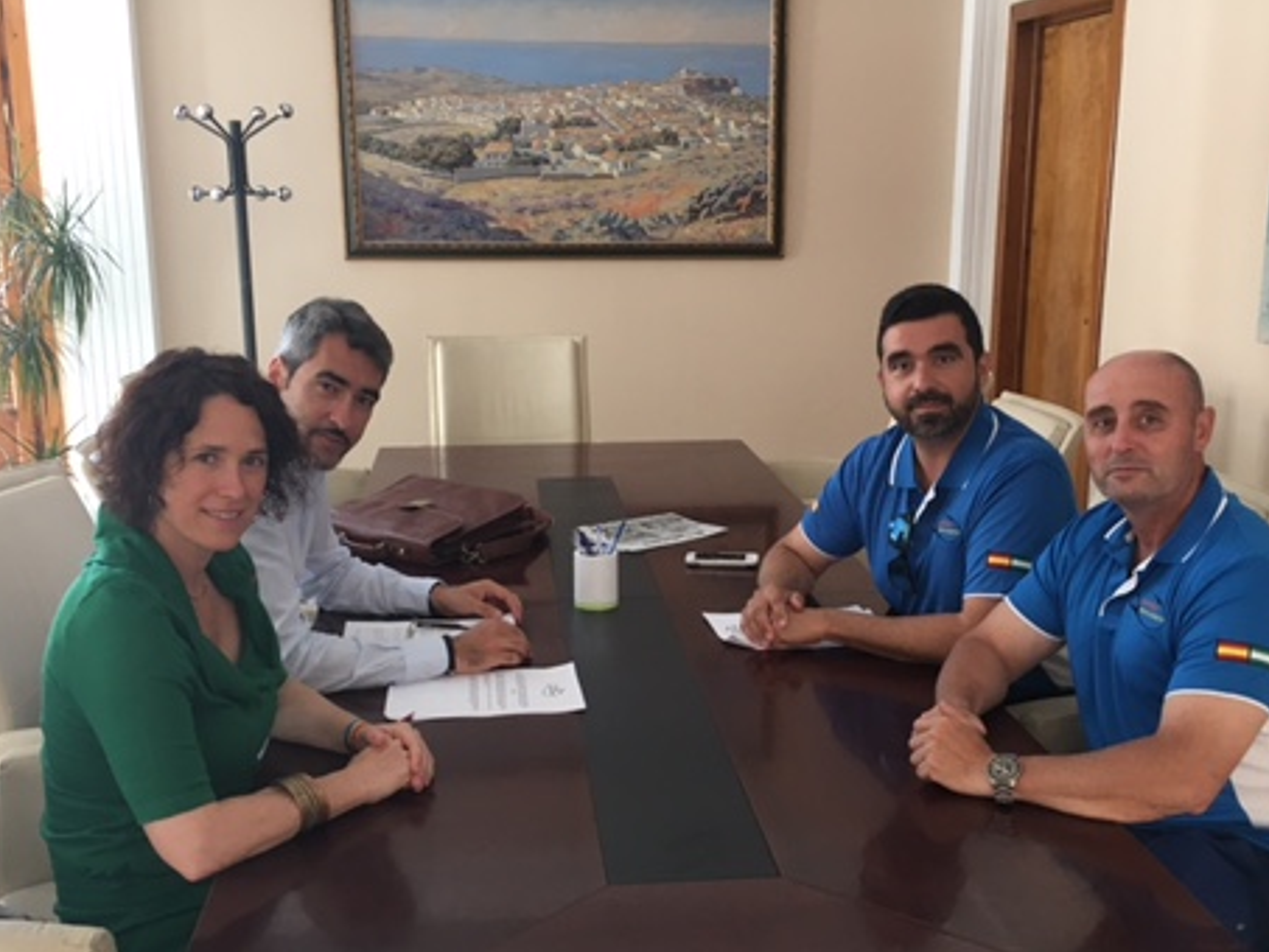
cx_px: 642
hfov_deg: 45.8
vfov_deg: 35.1
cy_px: 526
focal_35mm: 41
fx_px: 1503
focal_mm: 4.15
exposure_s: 1/33
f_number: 2.2
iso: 100
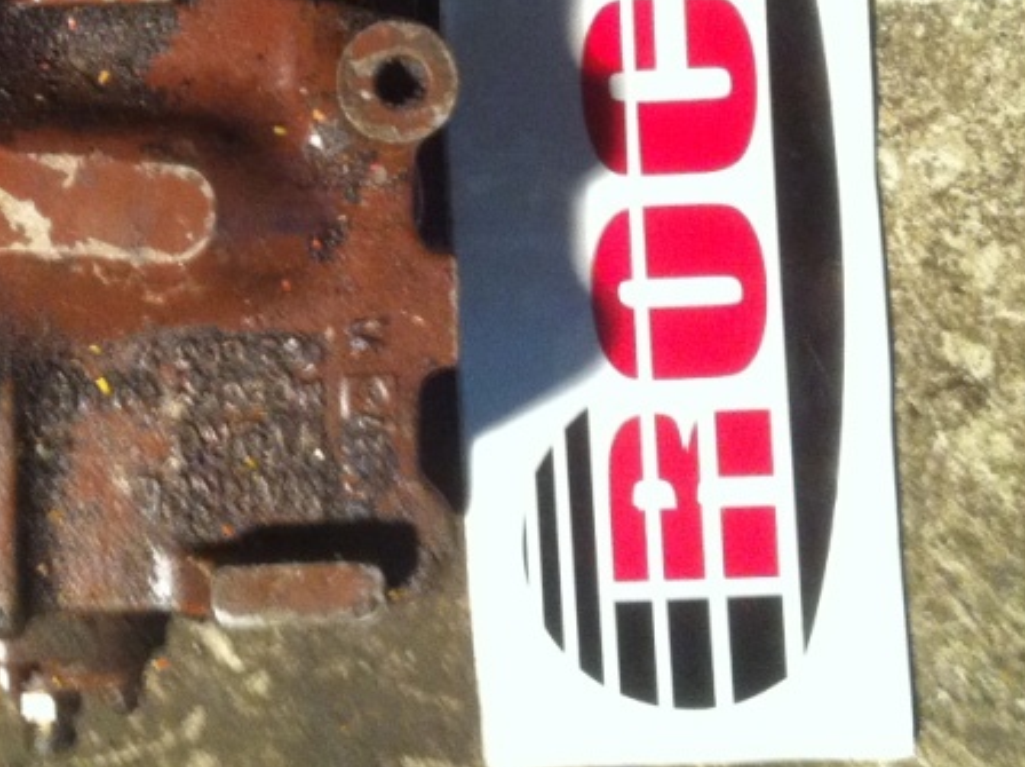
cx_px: 181
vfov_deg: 18.2
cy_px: 141
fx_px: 2366
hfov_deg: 24.0
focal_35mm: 80
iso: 400
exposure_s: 1/15
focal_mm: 3.85
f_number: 2.8
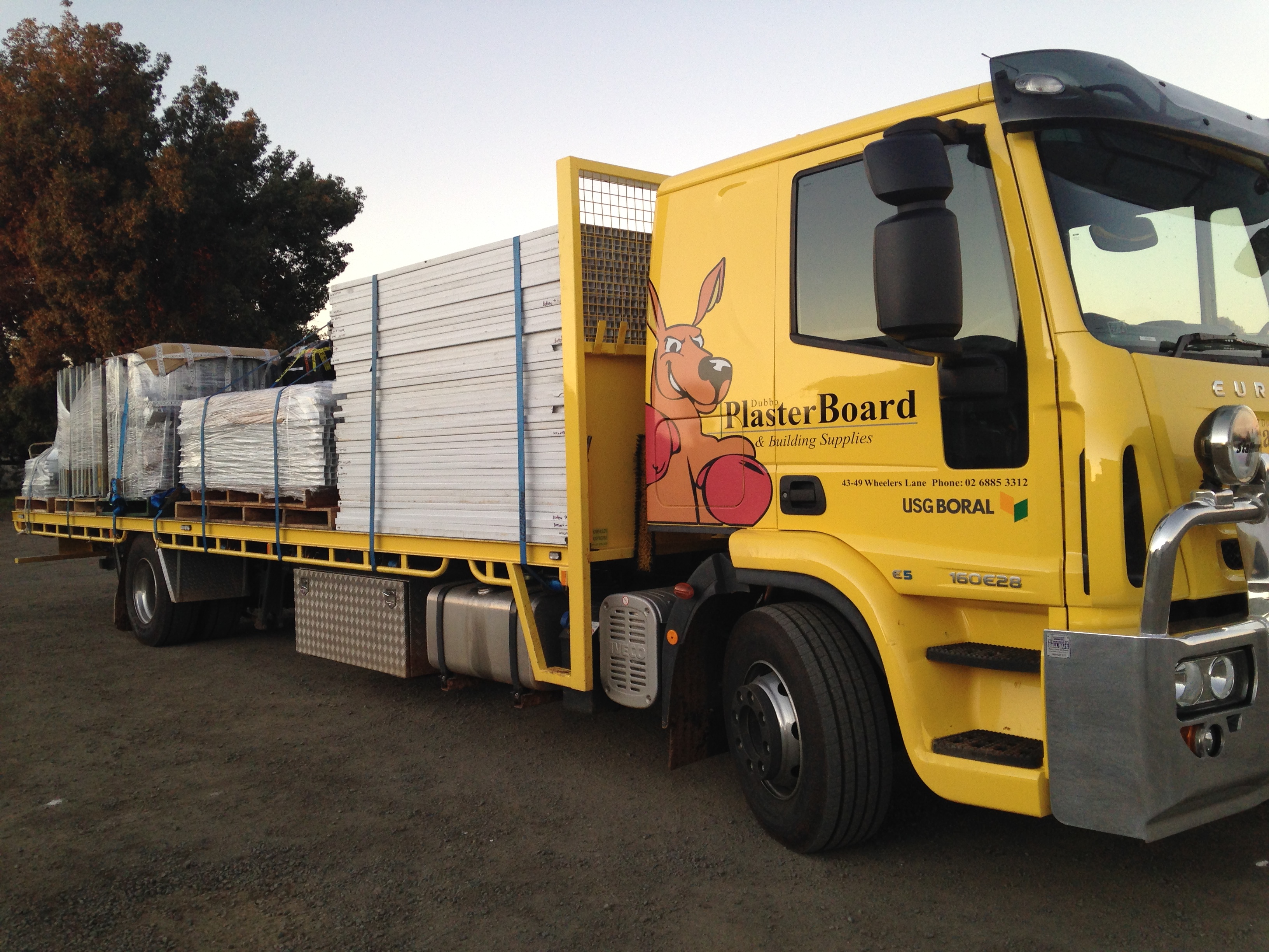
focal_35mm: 33
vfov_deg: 42.9
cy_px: 476
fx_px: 1210
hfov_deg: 55.4
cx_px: 634
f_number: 2.4
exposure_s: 1/120
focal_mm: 4.12
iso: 80
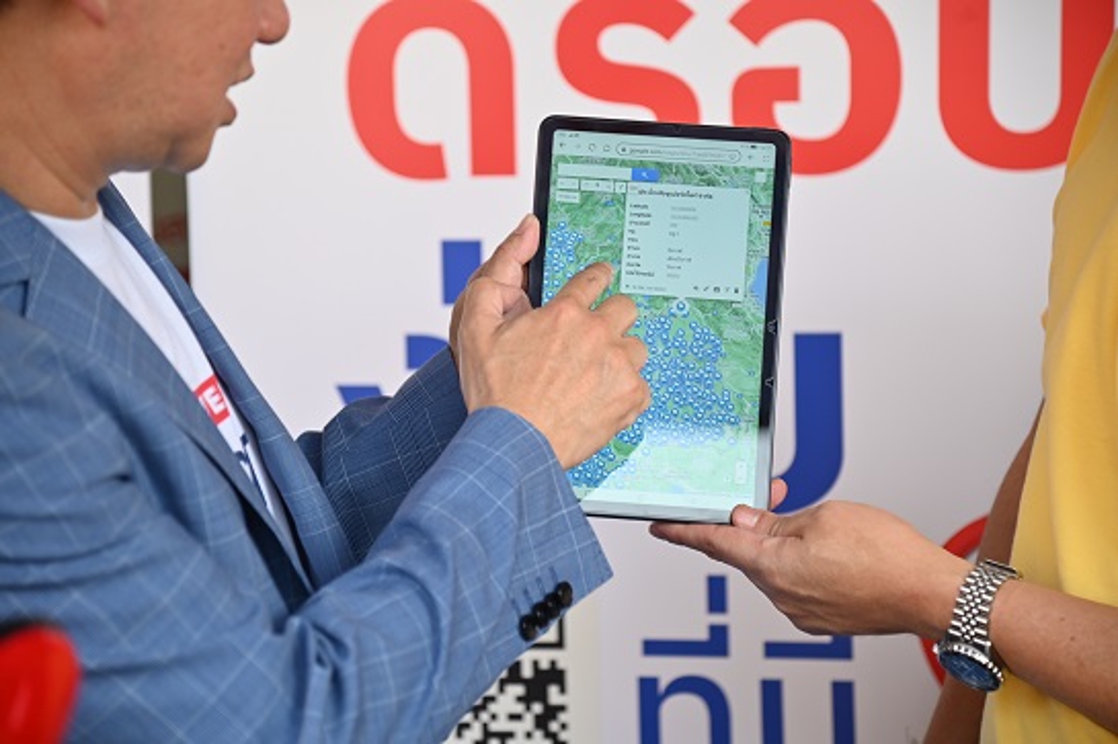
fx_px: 3725
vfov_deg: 11.4
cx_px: 559
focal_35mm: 120
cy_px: 372
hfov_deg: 17.1
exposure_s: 1/200
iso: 360
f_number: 4
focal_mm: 120
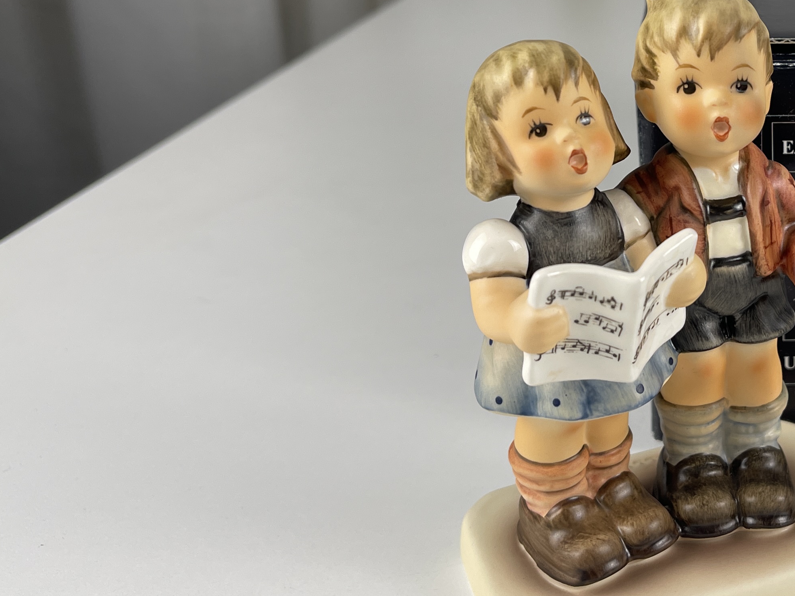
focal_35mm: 51
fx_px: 1171
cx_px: 743
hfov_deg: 34.9
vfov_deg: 28.1
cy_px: 146
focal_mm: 5.1
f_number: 1.6
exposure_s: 1/135
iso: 32
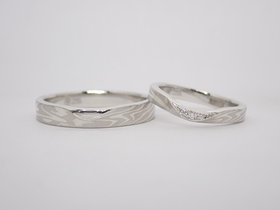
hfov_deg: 25.3
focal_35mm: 77
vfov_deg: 19.1
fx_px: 623
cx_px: 140
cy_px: 105
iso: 200
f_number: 4.1
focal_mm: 13.65
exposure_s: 1/125
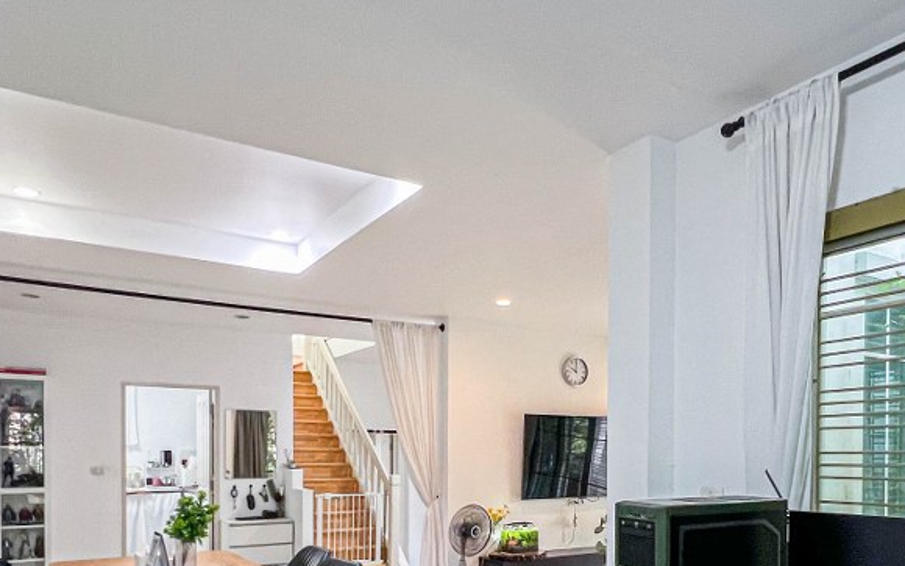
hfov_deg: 67.8
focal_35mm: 27
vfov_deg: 42.2
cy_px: 512
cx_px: 536
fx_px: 666
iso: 250
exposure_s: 1/50
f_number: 1.8
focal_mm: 1.57
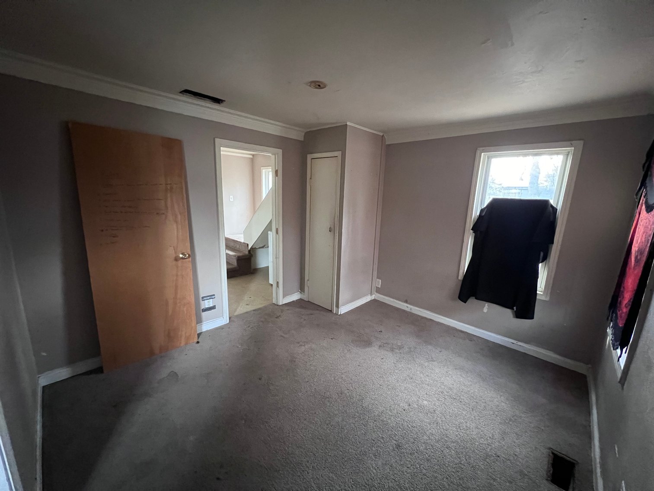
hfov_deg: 106.2
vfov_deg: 89.9
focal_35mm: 13
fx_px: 246
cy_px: 246
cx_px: 327
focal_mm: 1.57
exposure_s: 1/43
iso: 1000
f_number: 1.8
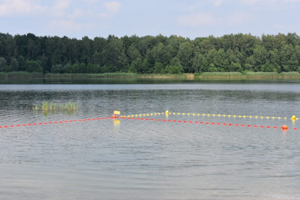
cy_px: 100
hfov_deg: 28.1
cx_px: 150
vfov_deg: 18.9
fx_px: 600
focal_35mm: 72
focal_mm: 48
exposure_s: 1/500
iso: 200
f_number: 8
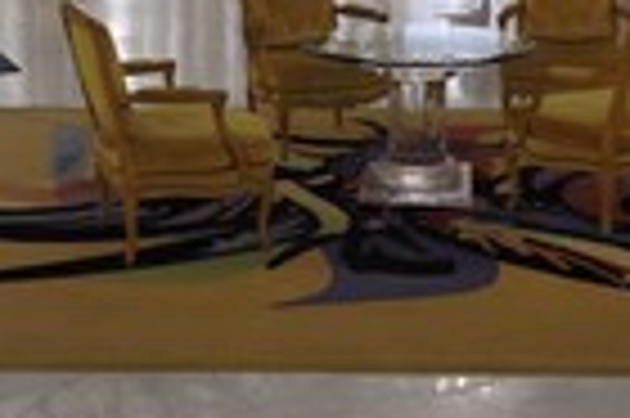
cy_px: -180
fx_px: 1259
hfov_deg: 27.9
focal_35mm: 72
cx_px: 436
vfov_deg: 17.3
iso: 6400
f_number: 6.3
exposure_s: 1/80
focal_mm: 24
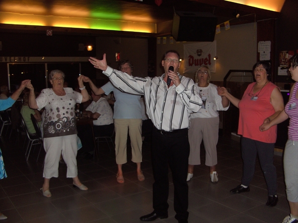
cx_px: 149
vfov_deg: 38.7
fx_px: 319
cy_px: 112
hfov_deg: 50.1
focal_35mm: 37
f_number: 2.8
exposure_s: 1/50
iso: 100
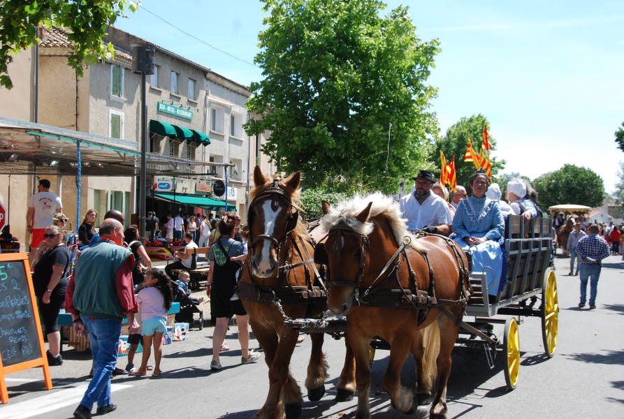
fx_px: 886
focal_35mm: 51
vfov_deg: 26.6
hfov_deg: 38.8
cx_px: 312
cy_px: 210
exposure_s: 1/400
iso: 400
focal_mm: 34
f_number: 10
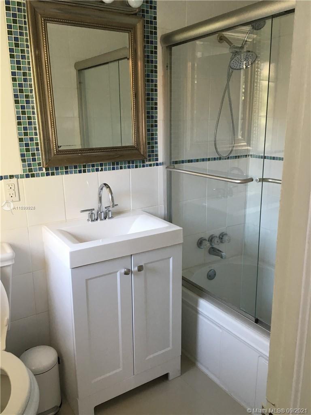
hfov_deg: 48.2
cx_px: 156
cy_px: 208
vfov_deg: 61.7
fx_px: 347
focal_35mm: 29
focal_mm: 4.15
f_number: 2.2
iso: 64
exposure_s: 1/30
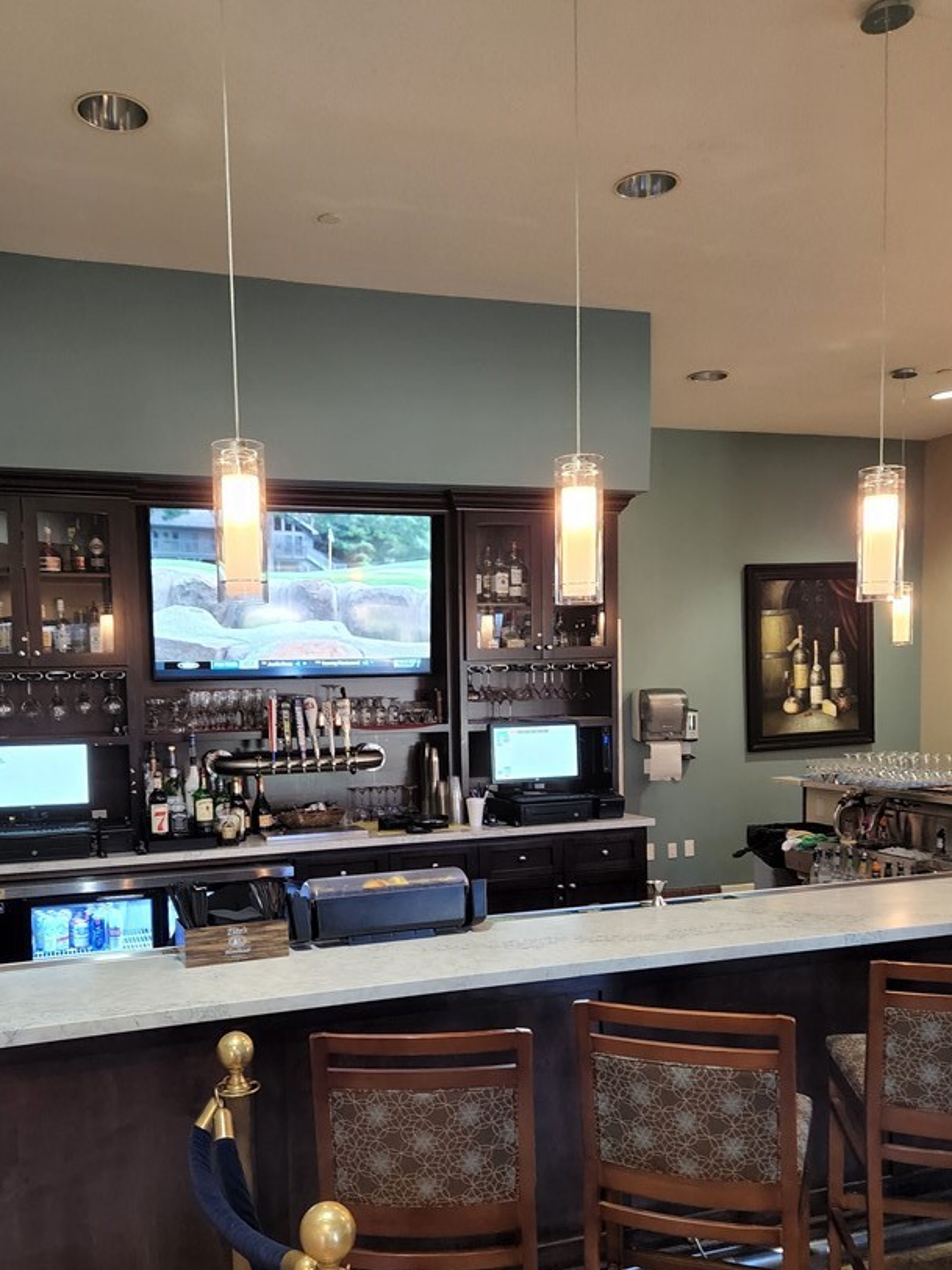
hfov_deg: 48.1
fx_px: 1063
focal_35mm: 29
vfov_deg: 61.1
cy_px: 763
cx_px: 413
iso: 800
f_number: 1.8
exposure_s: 1/120
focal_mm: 5.4
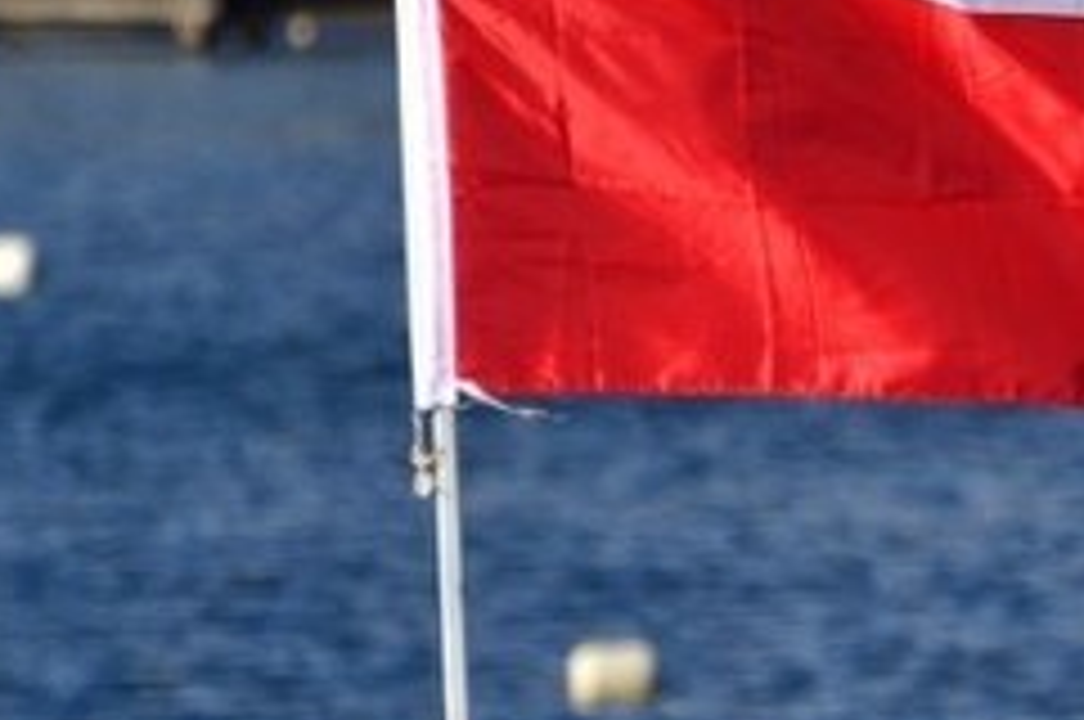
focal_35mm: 1402
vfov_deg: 1.0
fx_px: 42159
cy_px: 112
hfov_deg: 1.5
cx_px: 1268
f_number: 5.6
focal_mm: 300
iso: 200
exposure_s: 1/1250
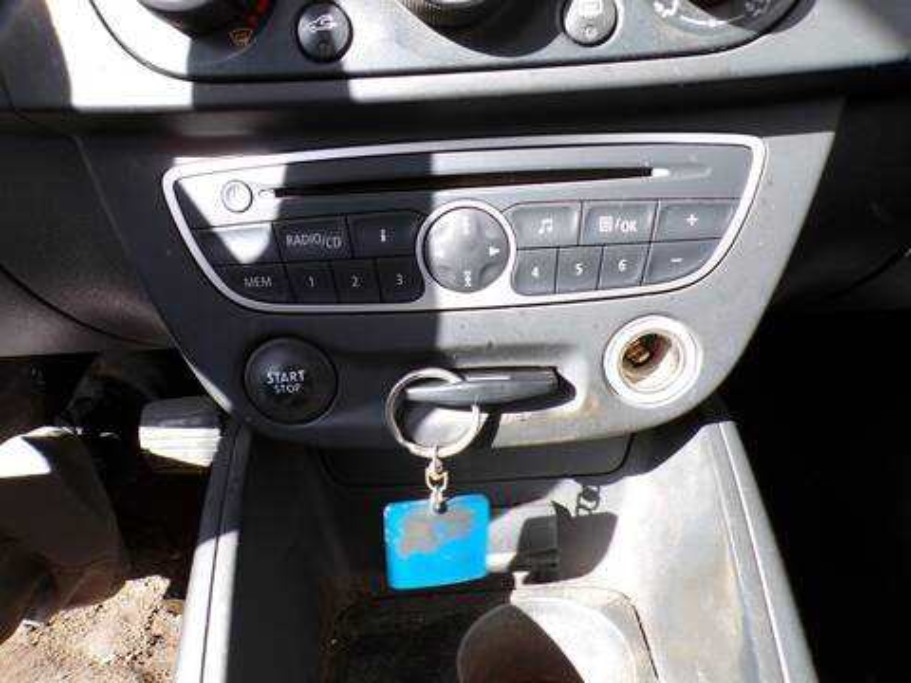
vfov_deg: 56.8
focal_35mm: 24
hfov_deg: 71.6
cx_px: 456
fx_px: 632
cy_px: 342
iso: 100
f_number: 4.4
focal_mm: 4.3
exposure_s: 1/70
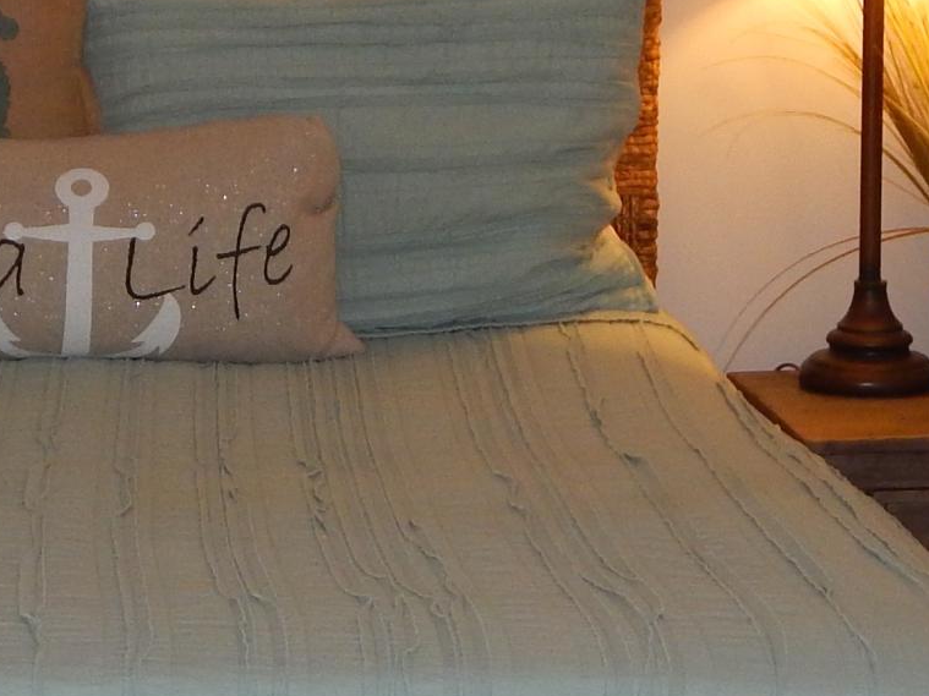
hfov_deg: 11.6
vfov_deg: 8.7
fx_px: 4562
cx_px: 272
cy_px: 132
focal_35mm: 170
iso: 200
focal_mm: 7.7
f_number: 3.6
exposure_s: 1/30
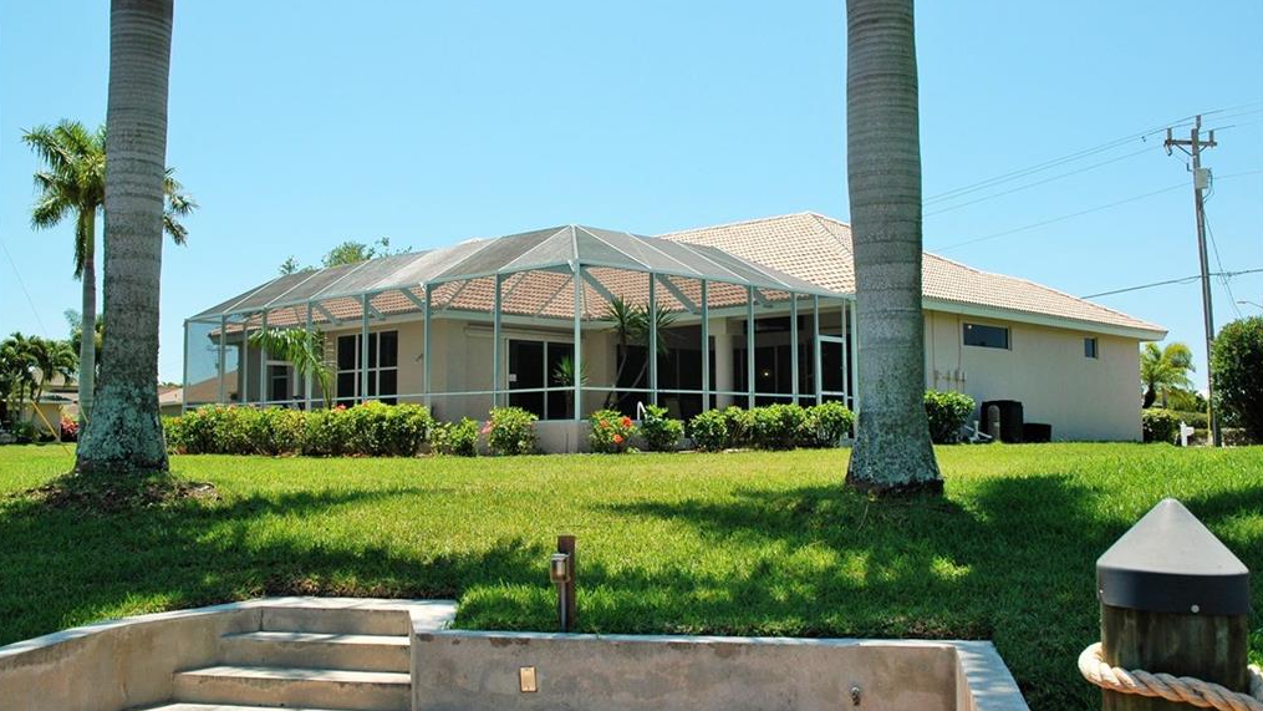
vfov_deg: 31.2
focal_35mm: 38
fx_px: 1273
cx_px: 630
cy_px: 319
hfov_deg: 52.8
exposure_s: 1/320
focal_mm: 24
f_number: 9
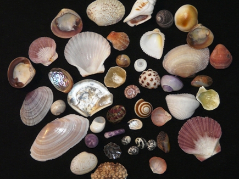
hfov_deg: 12.9
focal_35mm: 153
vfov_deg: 9.7
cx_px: 120
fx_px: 1056
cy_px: 90
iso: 100
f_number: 3.6
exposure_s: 1/60
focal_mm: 19.7
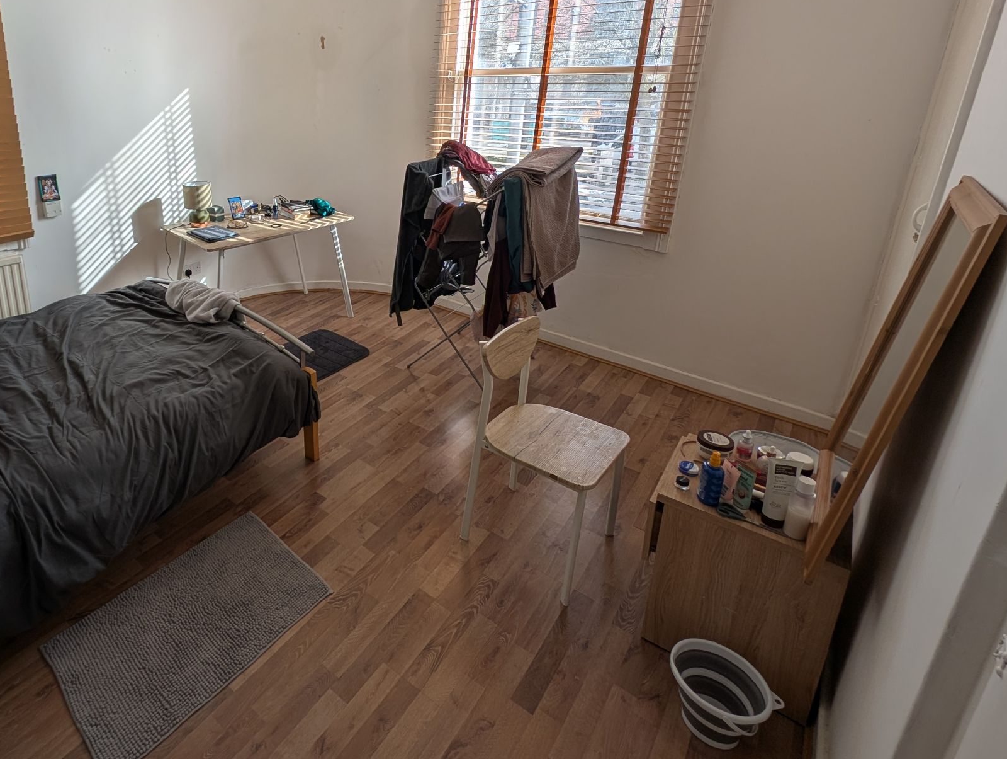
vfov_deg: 69.9
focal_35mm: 18
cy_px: 260
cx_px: 308
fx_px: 524
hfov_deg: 83.5
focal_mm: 2.23
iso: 37
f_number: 1.95
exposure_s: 1/242
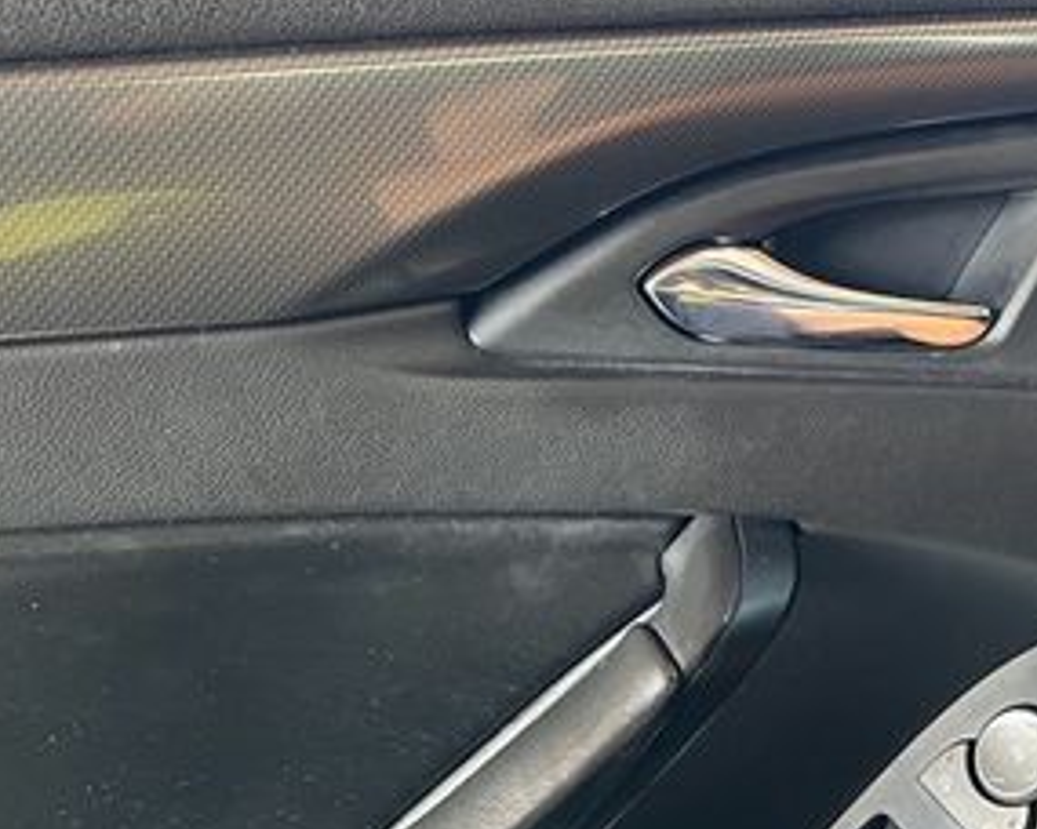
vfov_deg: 26.7
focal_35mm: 57
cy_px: 378
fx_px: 1749
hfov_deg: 30.4
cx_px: 1062
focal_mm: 5.7
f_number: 1.5
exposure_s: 1/62
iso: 125
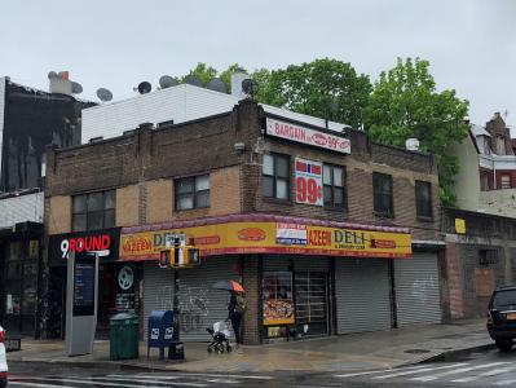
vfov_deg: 49.8
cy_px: 194
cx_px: 258
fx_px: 418
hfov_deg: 63.4
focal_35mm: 28
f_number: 1.8
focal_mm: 3.99
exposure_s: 1/800
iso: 20
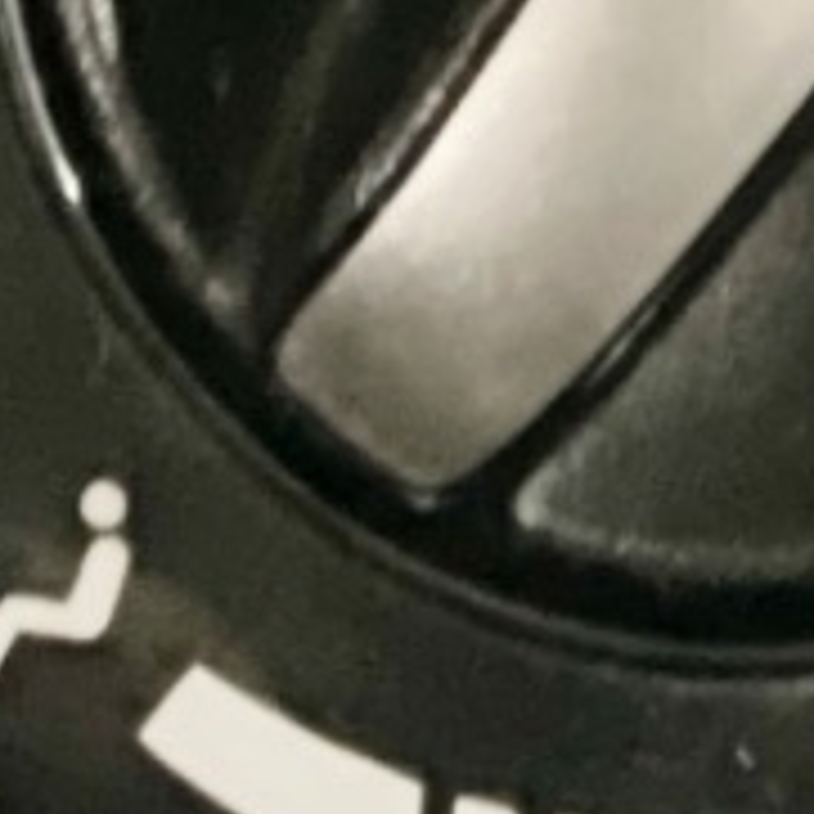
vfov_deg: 2.4
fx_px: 19208
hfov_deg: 2.4
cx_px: -1430
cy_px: 216
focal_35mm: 722
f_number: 2.8
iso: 2000
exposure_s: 1/15
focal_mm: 9
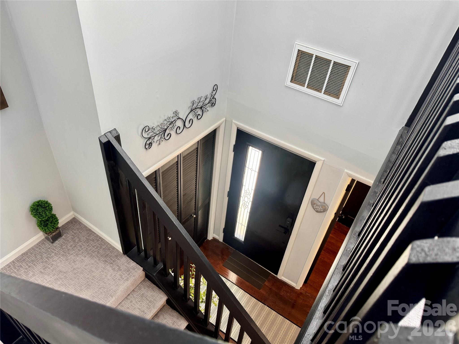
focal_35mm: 24
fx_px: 318
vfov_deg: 56.8
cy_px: 172
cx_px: 230
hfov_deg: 71.6
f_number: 1.78
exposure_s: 1/120
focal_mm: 6.76
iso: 200
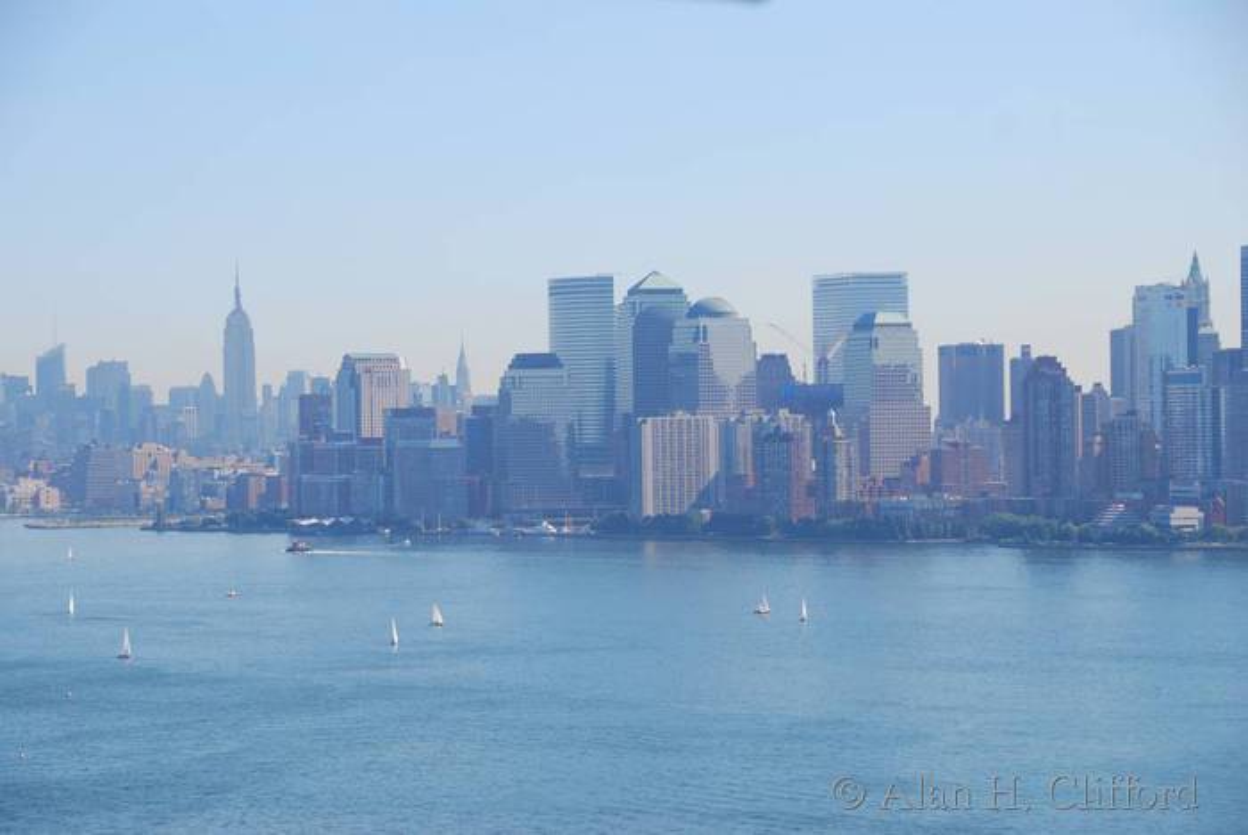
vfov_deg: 11.4
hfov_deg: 17.0
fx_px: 4163
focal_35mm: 120
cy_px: 418
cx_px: 624
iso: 100
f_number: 7.1
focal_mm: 80
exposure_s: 1/320
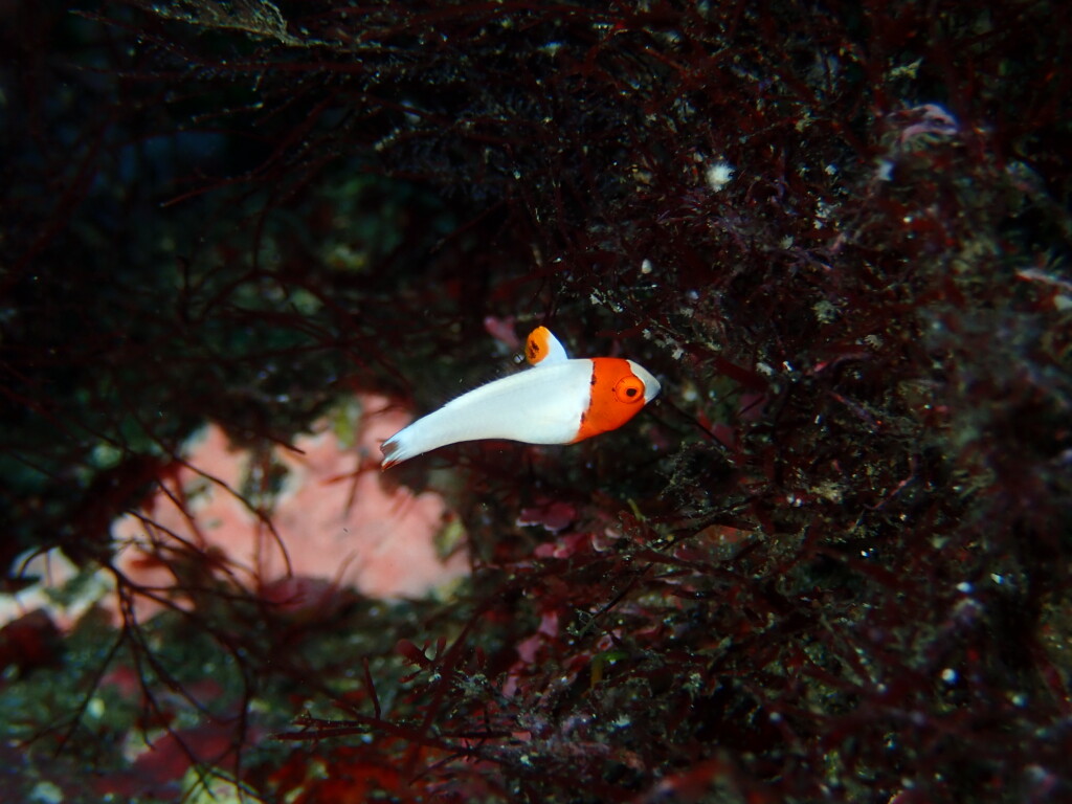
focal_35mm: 80
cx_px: 536
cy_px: 402
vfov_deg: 18.4
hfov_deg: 24.4
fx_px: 2477
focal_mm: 14.41
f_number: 5.6
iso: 200
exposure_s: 1/160
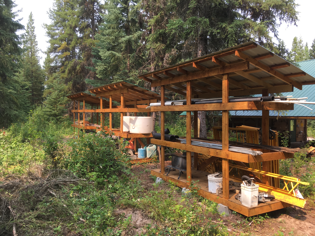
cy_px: 118
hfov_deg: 61.7
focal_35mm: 29
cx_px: 158
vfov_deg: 48.2
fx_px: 264
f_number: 2.2
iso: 25
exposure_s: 1/286
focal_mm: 4.15
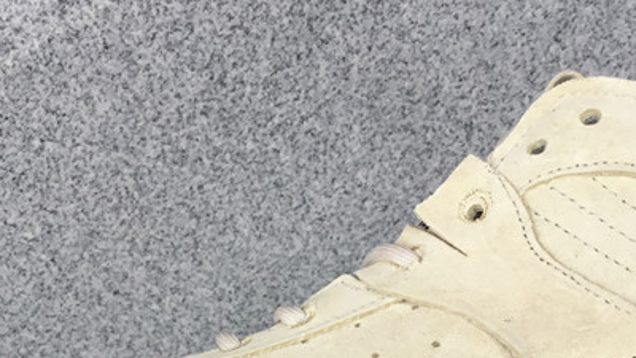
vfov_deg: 15.2
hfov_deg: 27.8
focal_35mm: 76
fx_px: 1282
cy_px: 459
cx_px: 273
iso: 25
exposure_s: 1/186
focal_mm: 3.3
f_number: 2.4
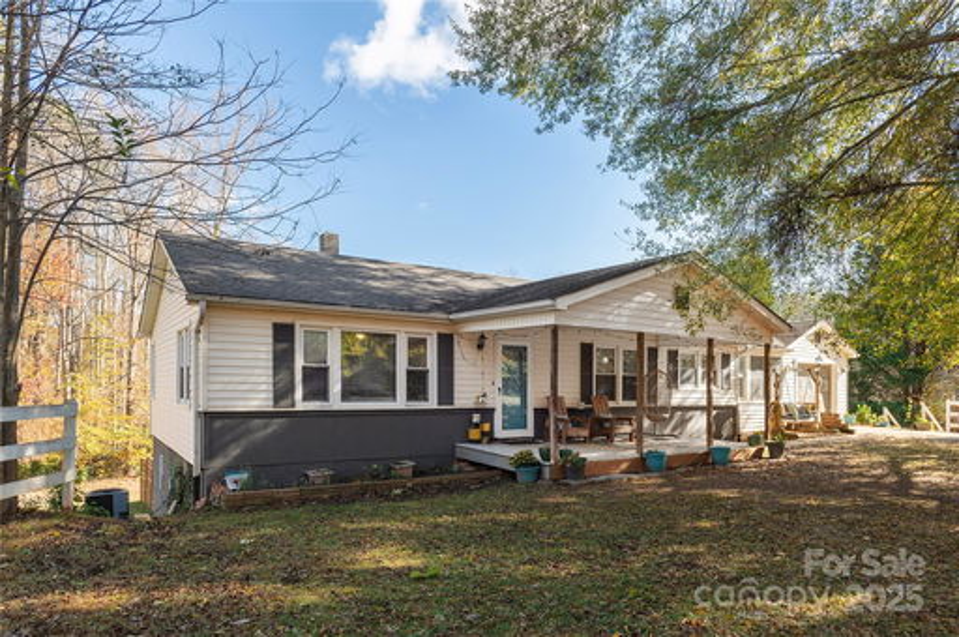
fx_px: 585
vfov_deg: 57.1
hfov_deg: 78.7
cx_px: 480
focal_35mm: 22
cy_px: 318
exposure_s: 1/320
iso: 320
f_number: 7.1
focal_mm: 22
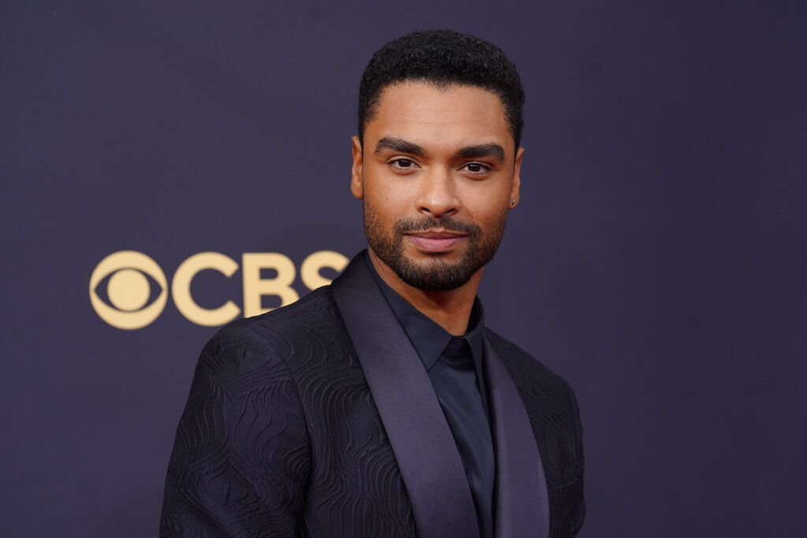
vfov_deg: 8.7
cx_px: 404
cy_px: 269
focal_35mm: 158
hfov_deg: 13.0
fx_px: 3542
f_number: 4.5
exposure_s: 1/320
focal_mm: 158
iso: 160
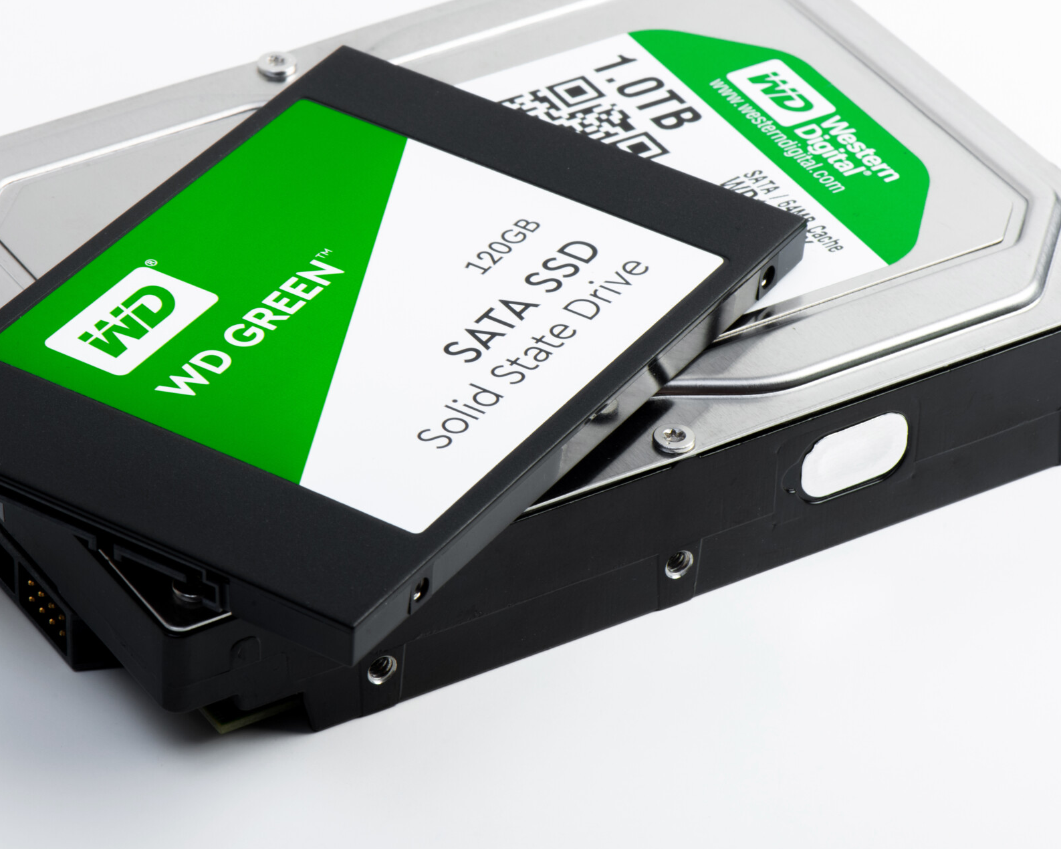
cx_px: 446
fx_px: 4993
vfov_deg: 9.7
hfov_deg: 12.1
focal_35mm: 159
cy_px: 334
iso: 200
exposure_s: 1/200
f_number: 22
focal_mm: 105
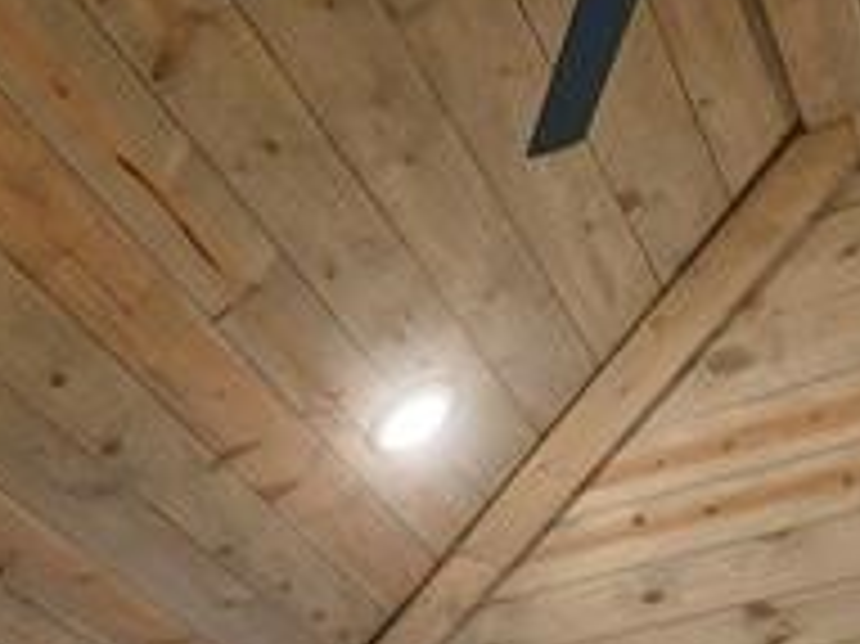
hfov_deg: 25.0
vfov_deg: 15.0
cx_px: -101
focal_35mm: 72
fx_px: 1788
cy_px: 1414
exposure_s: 1/80
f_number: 4
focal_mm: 14
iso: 640
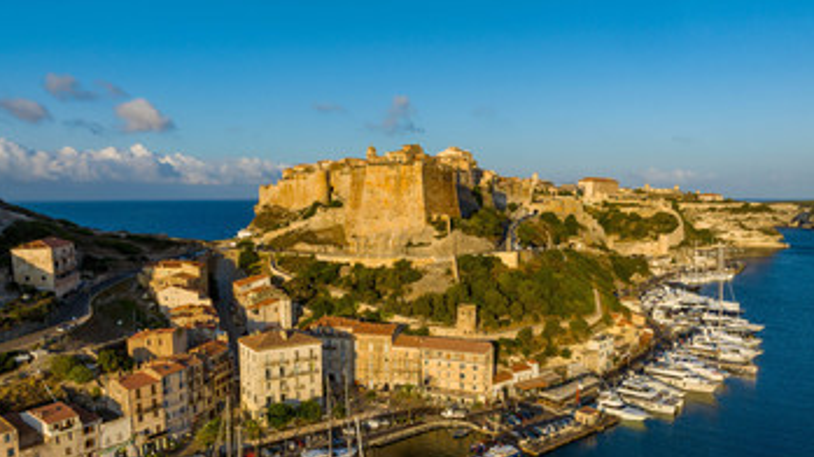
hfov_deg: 67.9
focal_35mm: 28
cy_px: 287
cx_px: 417
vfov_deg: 41.1
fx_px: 604
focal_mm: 12.3
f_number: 11
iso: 100
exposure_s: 1/100
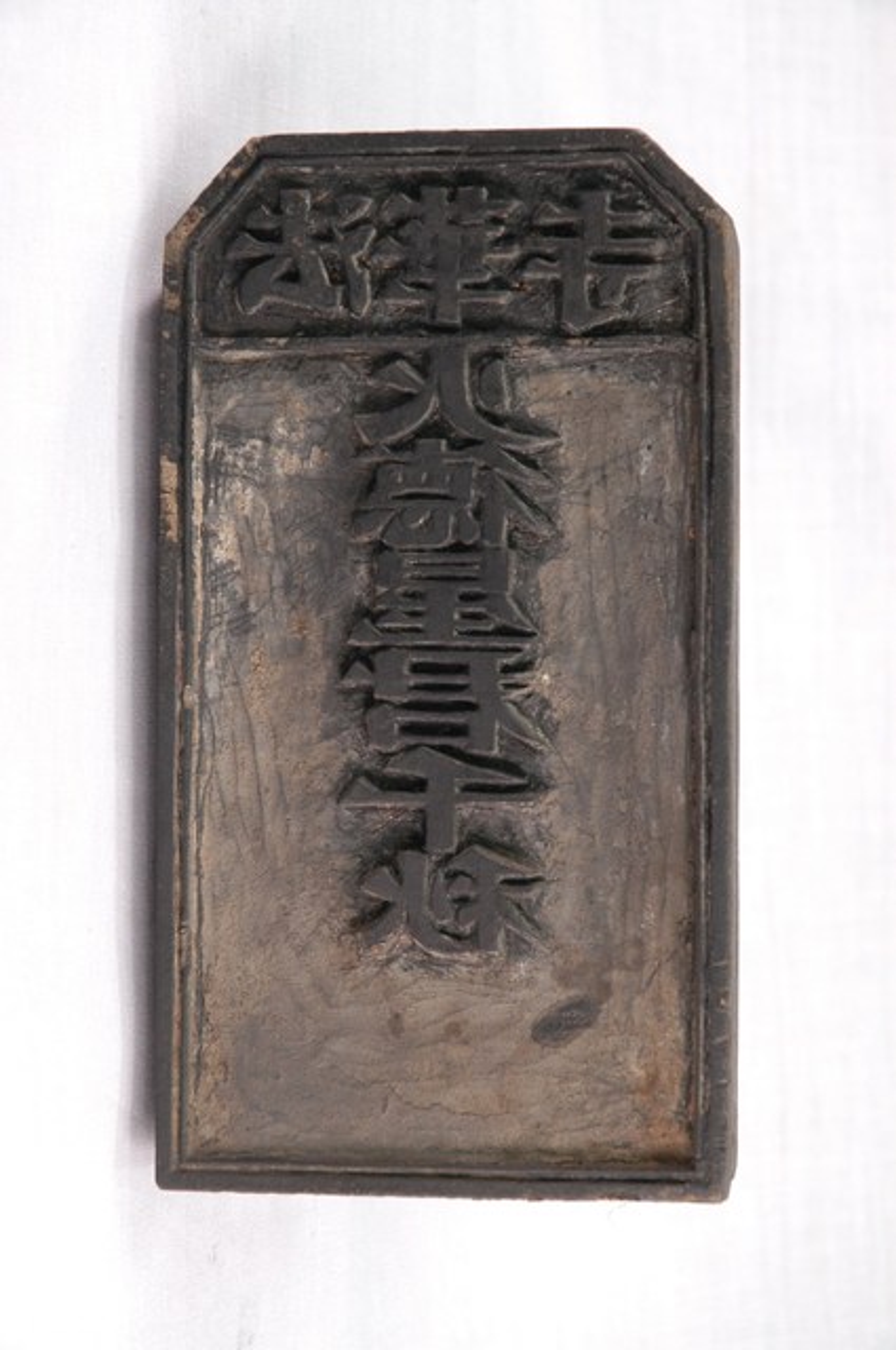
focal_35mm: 105
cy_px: 675
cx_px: 448
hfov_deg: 13.0
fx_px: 3930
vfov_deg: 19.5
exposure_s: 1/8
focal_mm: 70
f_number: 7.1
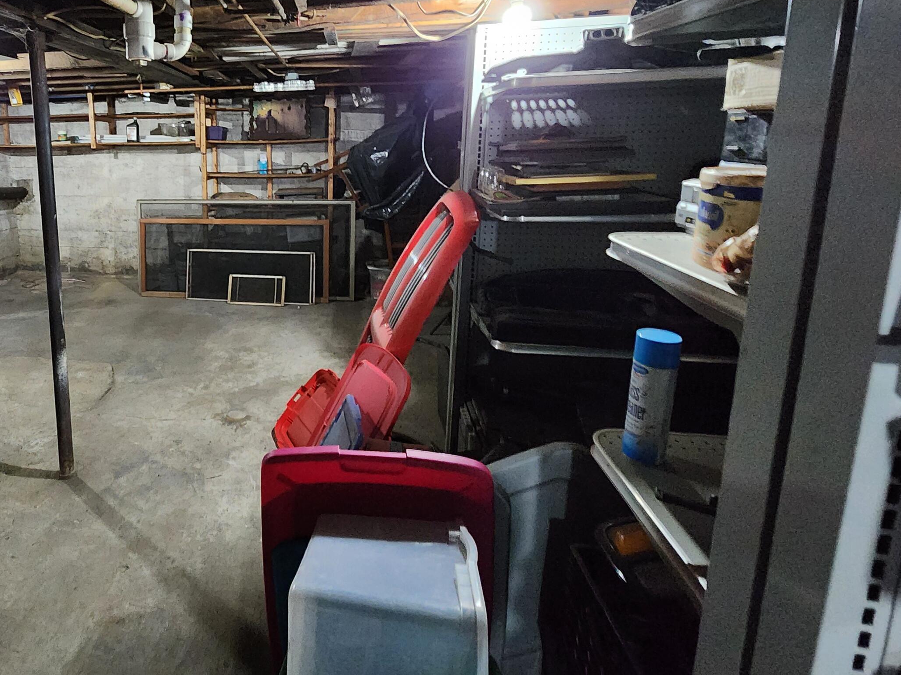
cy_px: 235
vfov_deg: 67.1
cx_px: 244
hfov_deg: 79.3
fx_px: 494
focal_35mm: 19
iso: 1000
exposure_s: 1/24
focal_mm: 2.2
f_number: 2.2
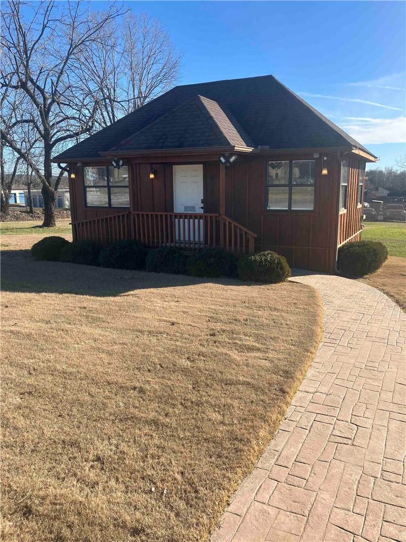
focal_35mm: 28
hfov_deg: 49.7
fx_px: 438
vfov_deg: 63.4
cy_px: 271
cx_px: 203
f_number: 1.8
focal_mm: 3.99
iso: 32
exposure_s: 1/1312
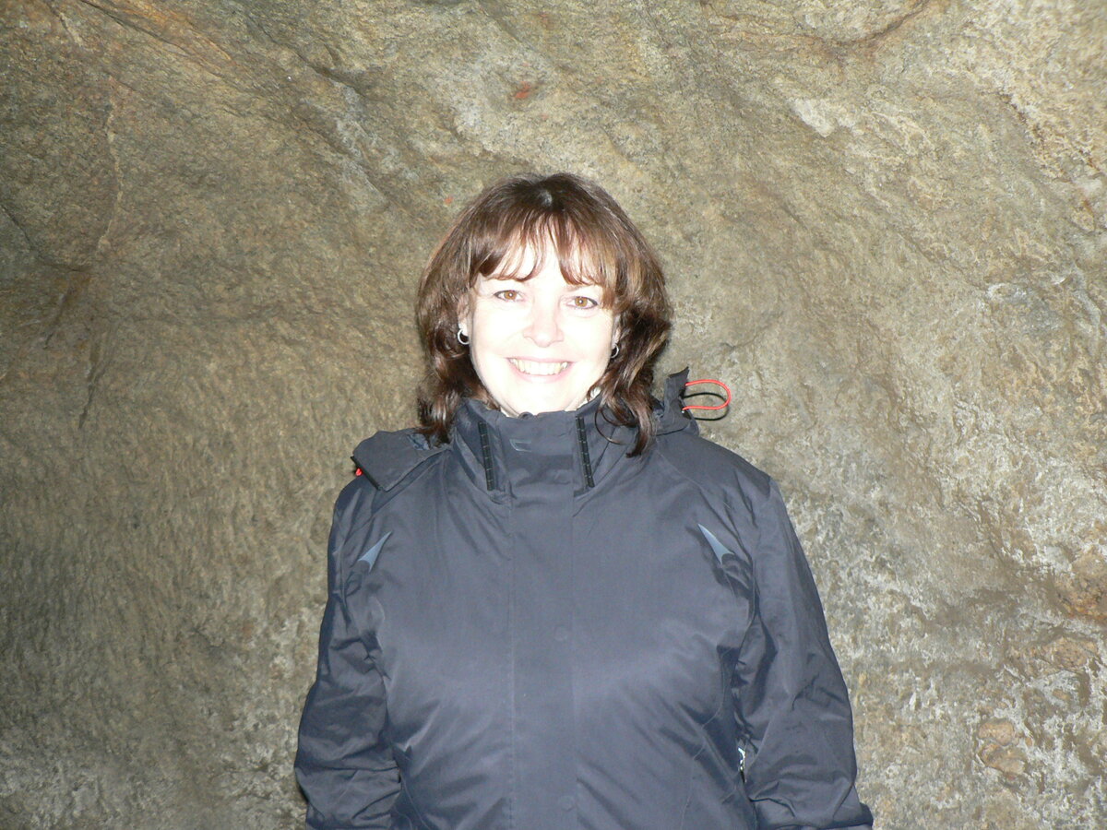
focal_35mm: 36
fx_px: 1151
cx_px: 554
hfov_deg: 51.4
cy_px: 415
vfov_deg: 39.7
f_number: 2.8
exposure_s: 1/60
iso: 200
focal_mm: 6
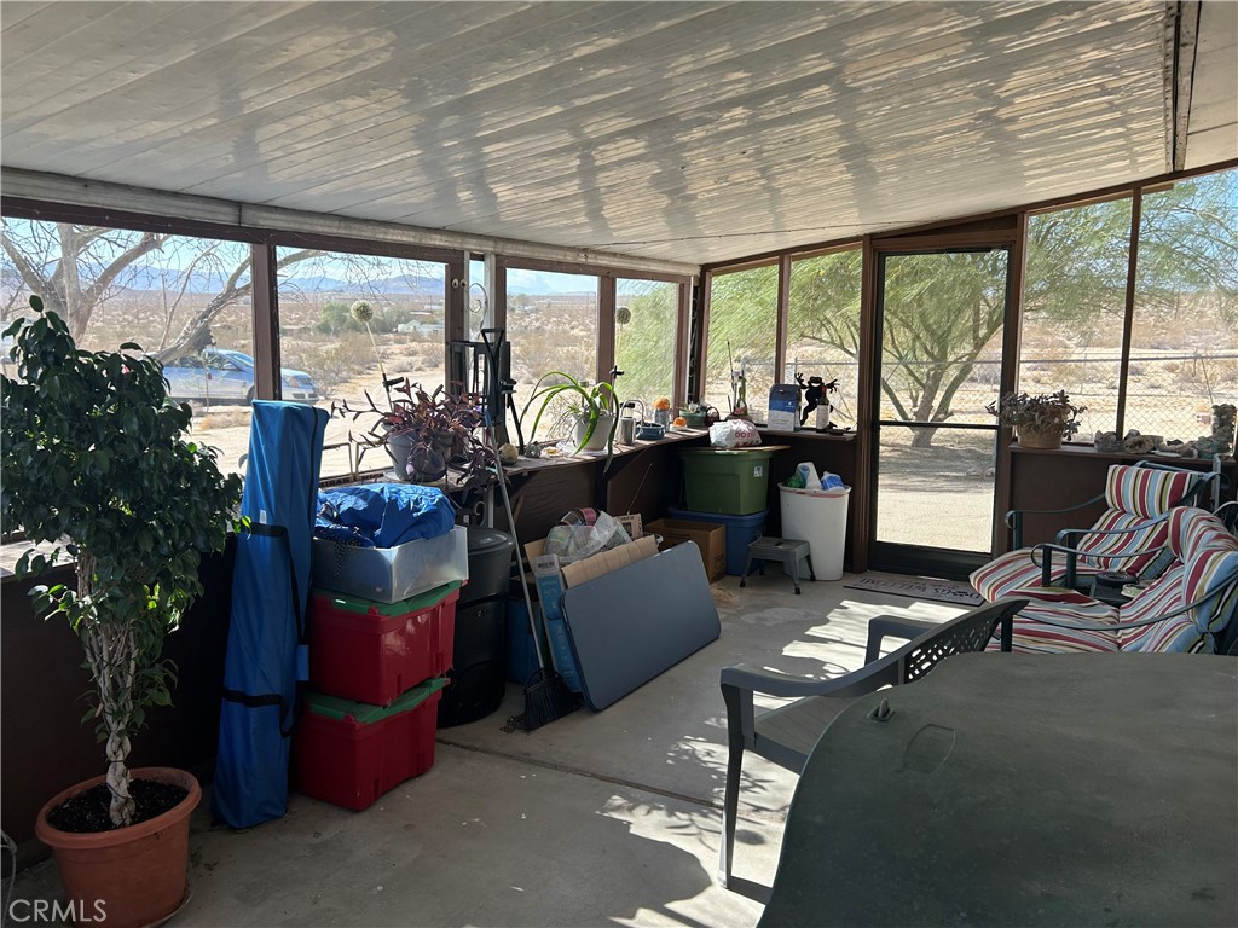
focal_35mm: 26
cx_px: 619
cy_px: 464
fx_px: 930
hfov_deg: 67.3
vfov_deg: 53.1
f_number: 1.5
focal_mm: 5.7
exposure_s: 1/894
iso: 50
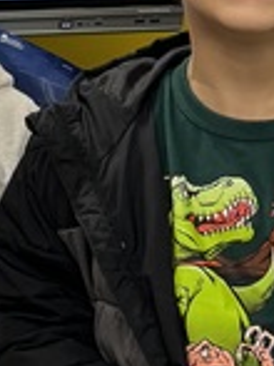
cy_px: 232
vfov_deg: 11.8
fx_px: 1765
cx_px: -379
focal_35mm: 167
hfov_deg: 8.2
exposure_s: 1/60
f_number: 1.78
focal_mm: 6.76
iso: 160
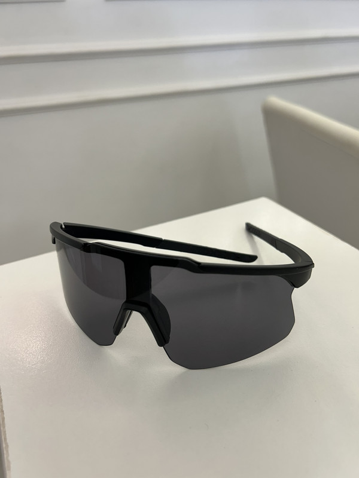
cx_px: 180
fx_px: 360
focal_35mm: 26
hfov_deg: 53.1
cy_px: 239
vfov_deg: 67.3
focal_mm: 5.7
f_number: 1.5
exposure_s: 1/120
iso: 80
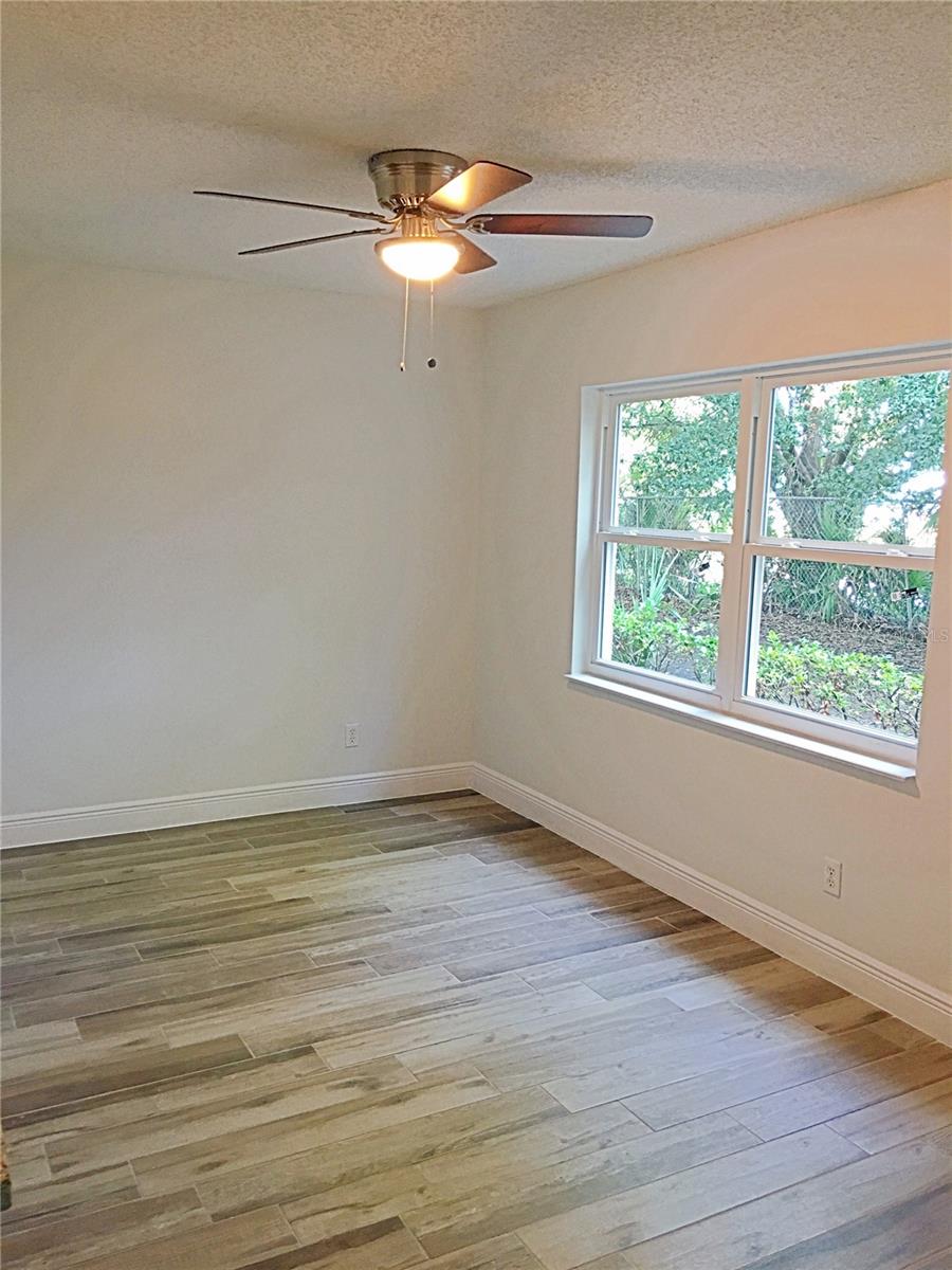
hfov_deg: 48.2
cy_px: 635
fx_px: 1063
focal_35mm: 29
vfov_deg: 61.7
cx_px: 476
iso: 125
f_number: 2.2
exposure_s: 1/33
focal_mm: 4.15
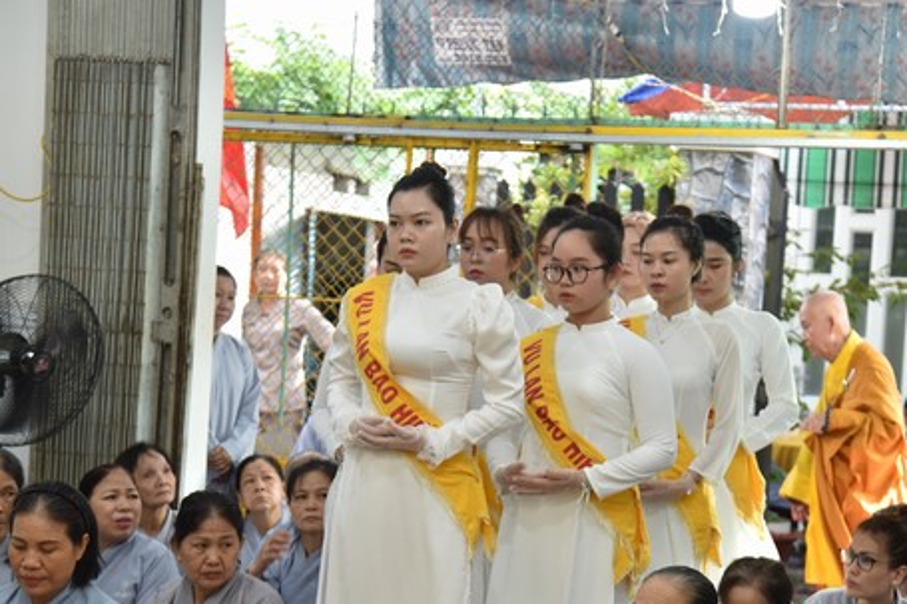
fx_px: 2518
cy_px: 401
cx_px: 552
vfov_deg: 13.7
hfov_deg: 20.4
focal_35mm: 100
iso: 800
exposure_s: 1/160
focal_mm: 70
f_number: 4
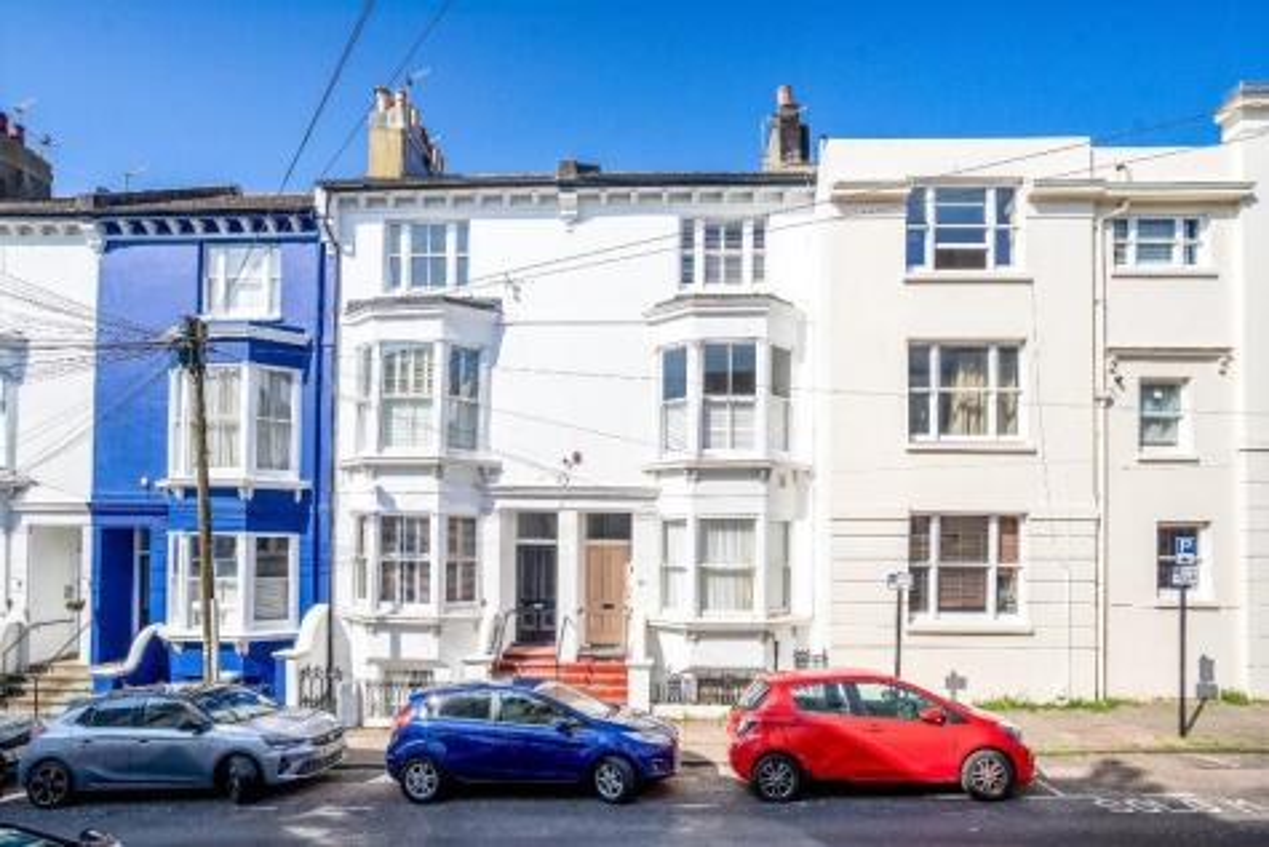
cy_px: 424
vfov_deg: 73.8
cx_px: 634
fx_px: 564
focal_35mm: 16
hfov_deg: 96.7
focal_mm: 16
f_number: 8
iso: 640
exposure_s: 1/4000
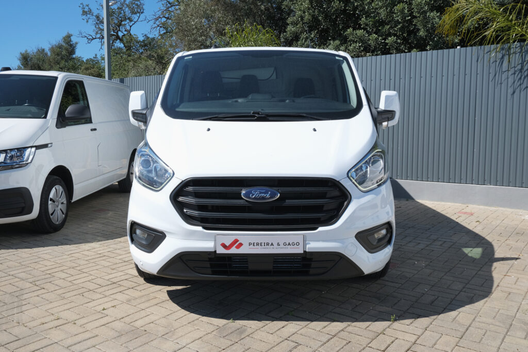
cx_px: 264
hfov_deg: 60.3
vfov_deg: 42.3
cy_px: 176
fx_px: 455
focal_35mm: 31
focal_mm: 20.9
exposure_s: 1/160
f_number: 11
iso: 160
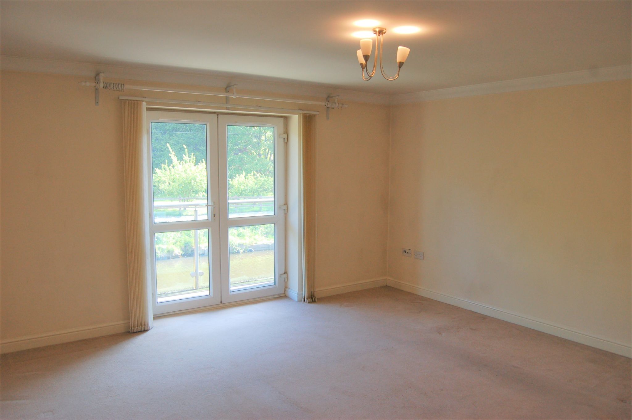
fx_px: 474
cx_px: 316
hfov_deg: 67.4
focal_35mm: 27
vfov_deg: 47.8
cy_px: 210
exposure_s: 1/100
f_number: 5
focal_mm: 18
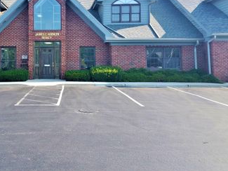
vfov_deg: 35.2
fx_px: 264
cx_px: 58
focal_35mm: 40
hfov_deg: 45.2
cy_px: 42
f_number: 1.7
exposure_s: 1/496
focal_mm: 4.2
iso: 40
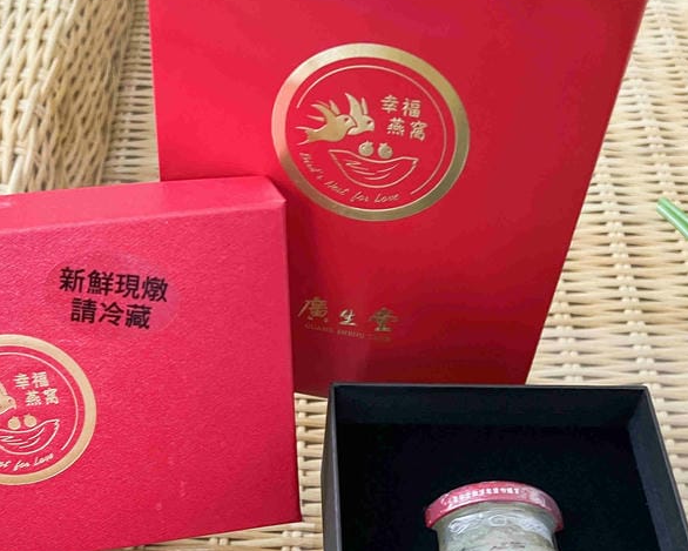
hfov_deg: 35.8
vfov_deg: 28.4
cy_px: 455
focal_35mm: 52
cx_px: 271
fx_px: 1059
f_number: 1.5
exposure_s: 1/60
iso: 400
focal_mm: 5.7
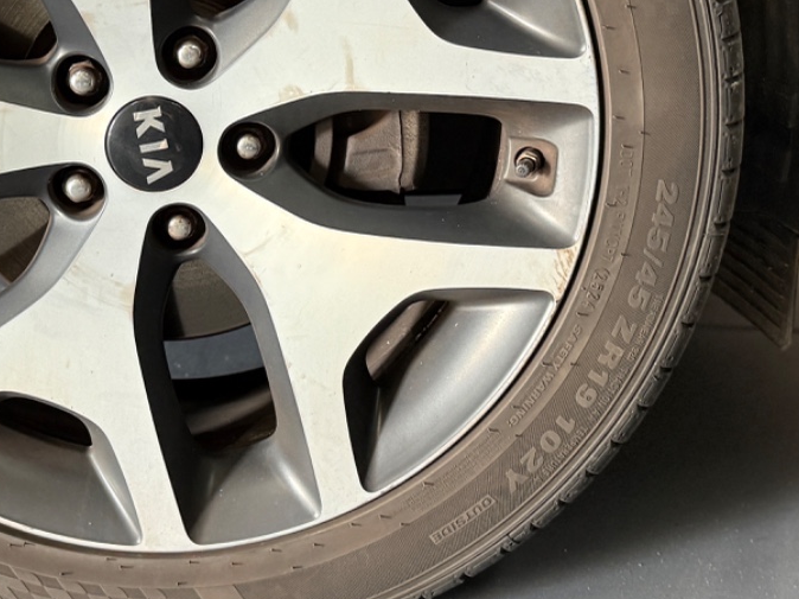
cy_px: 130
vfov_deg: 25.3
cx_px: 191
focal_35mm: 57
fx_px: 1315
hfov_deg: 33.1
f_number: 1.78
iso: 320
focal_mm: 6.76
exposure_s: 1/50
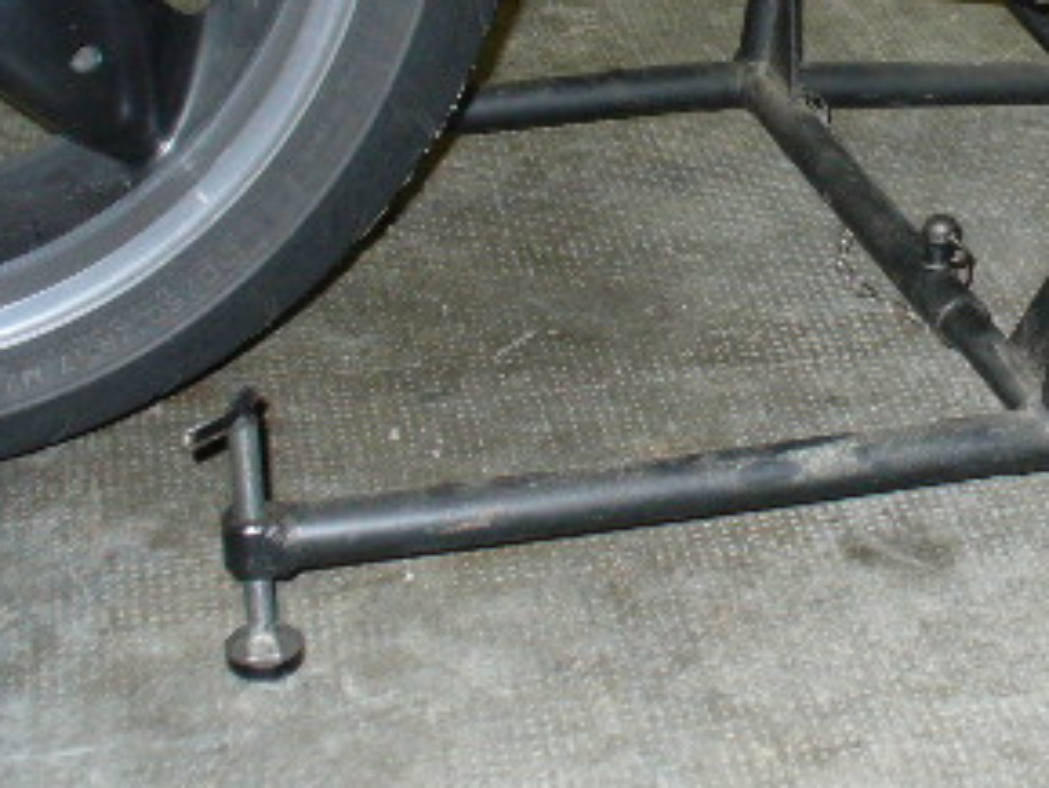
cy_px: 94
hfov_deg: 23.2
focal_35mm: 82
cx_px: 962
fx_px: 2486
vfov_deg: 17.8
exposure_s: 1/30
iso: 160
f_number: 2.8
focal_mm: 6.1
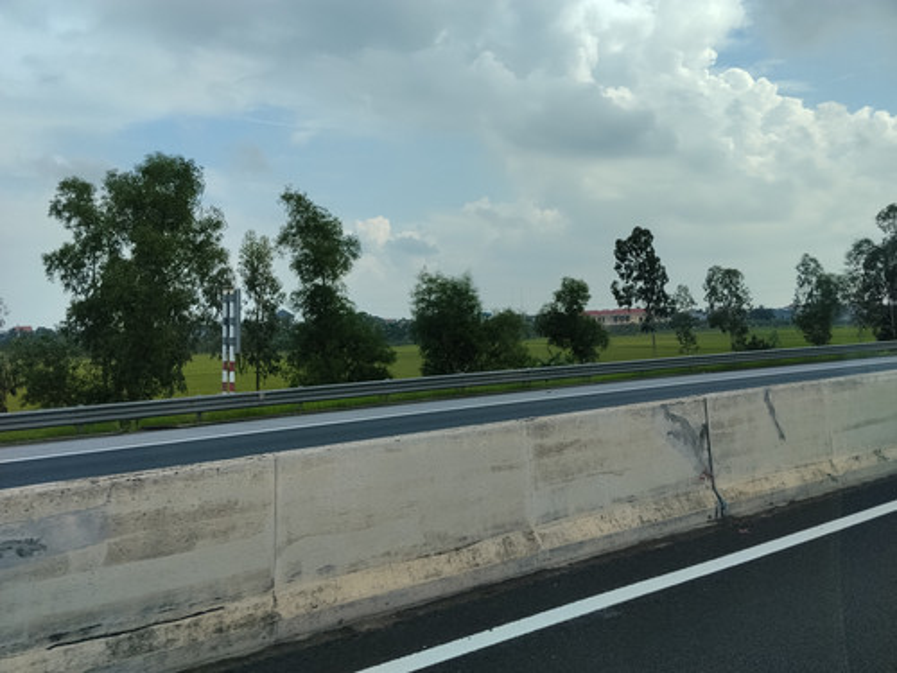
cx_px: 448
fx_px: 751
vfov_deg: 48.2
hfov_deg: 61.7
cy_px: 336
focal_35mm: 29
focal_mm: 4.22
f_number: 1.8
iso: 50
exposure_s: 1/1400
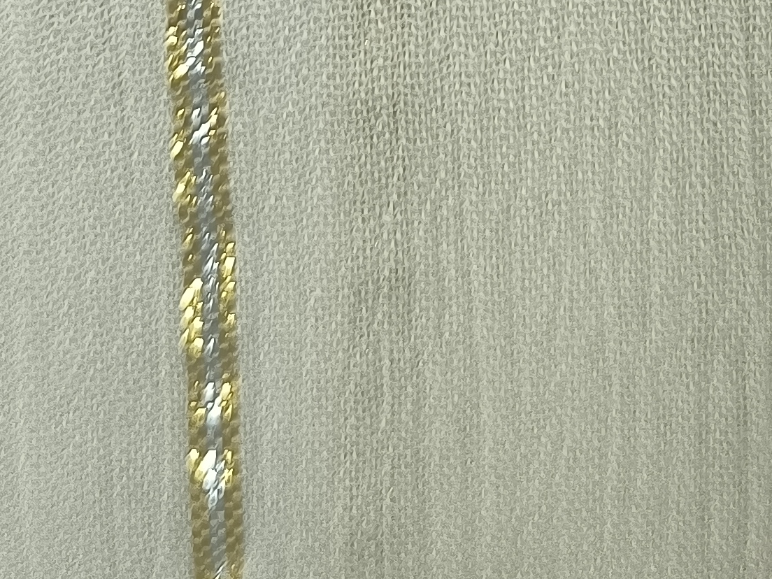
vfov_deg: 15.4
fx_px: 1896
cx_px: 512
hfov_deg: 22.9
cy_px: -409
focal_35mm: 85
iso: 640
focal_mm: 6.14
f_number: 1.65
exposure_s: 1/50
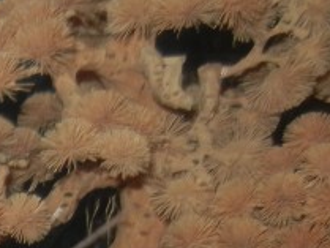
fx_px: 1402
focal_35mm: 147
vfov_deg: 9.6
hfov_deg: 12.0
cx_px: -324
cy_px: 452
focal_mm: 5.4
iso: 200
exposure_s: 1/30
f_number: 3.5
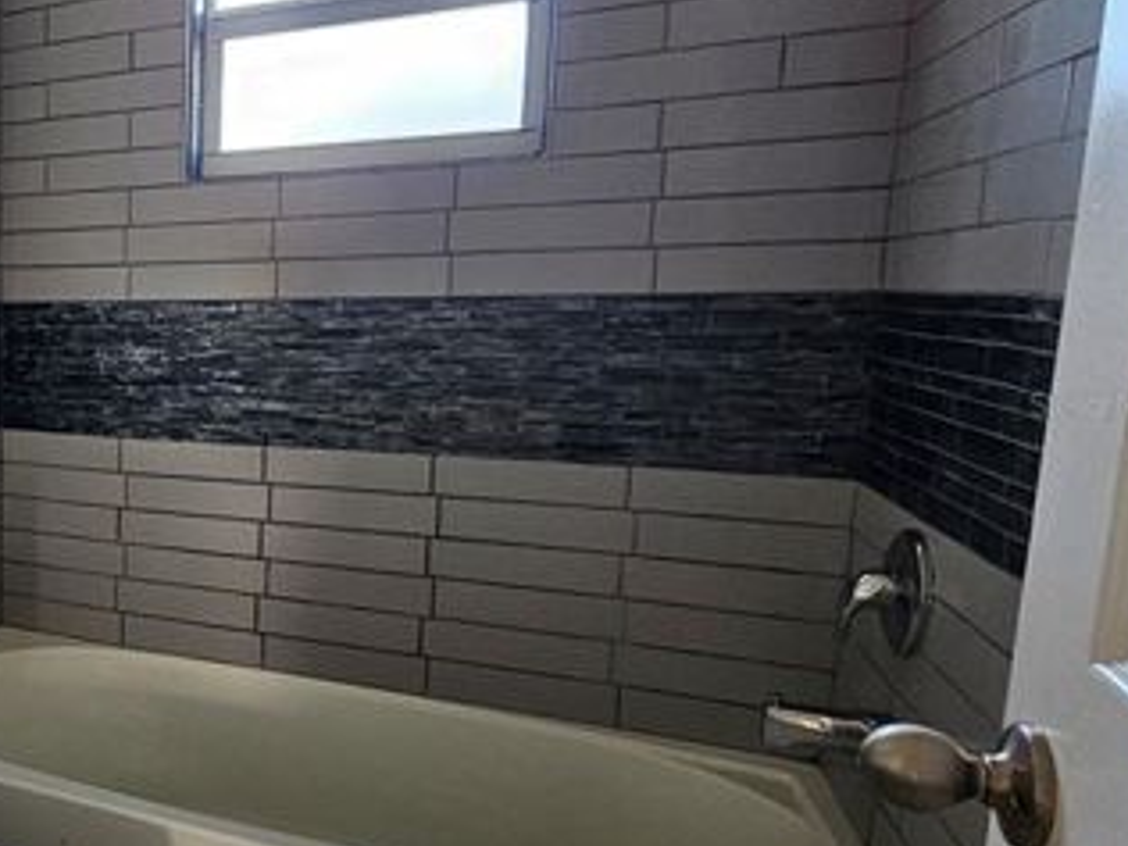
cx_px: -80
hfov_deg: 47.1
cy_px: 403
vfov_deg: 48.2
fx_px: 945
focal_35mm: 29
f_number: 2.2
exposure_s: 1/60
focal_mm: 2.2
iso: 250
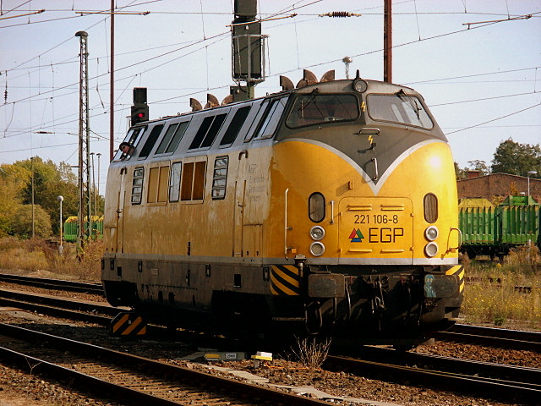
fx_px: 3094
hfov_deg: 10.0
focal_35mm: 198
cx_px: 270
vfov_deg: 7.5
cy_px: 203
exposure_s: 1/245
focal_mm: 35.2
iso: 100
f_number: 5.9
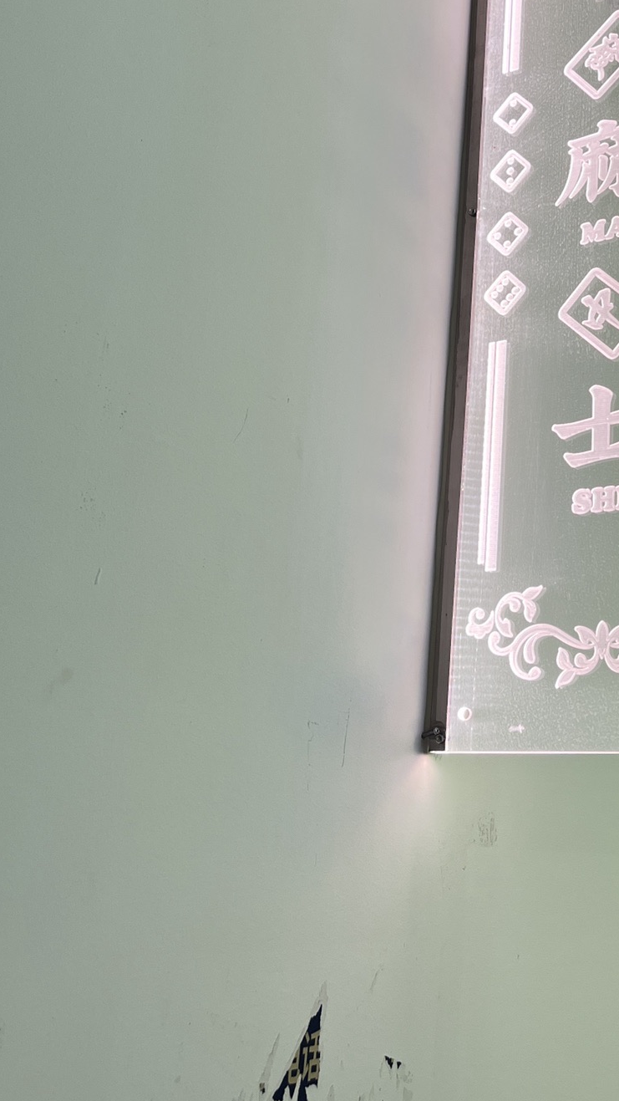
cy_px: 324
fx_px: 1254
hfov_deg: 26.9
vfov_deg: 46.2
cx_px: 543
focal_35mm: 43
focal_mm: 5.1
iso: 80
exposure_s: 1/83
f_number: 1.6
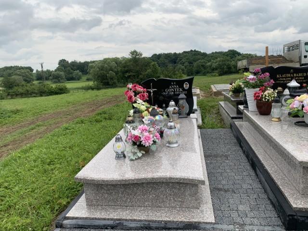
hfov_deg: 67.3
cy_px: 116
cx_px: 154
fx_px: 231
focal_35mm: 26
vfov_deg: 53.1
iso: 25
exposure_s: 1/1689
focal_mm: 4.25
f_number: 1.8
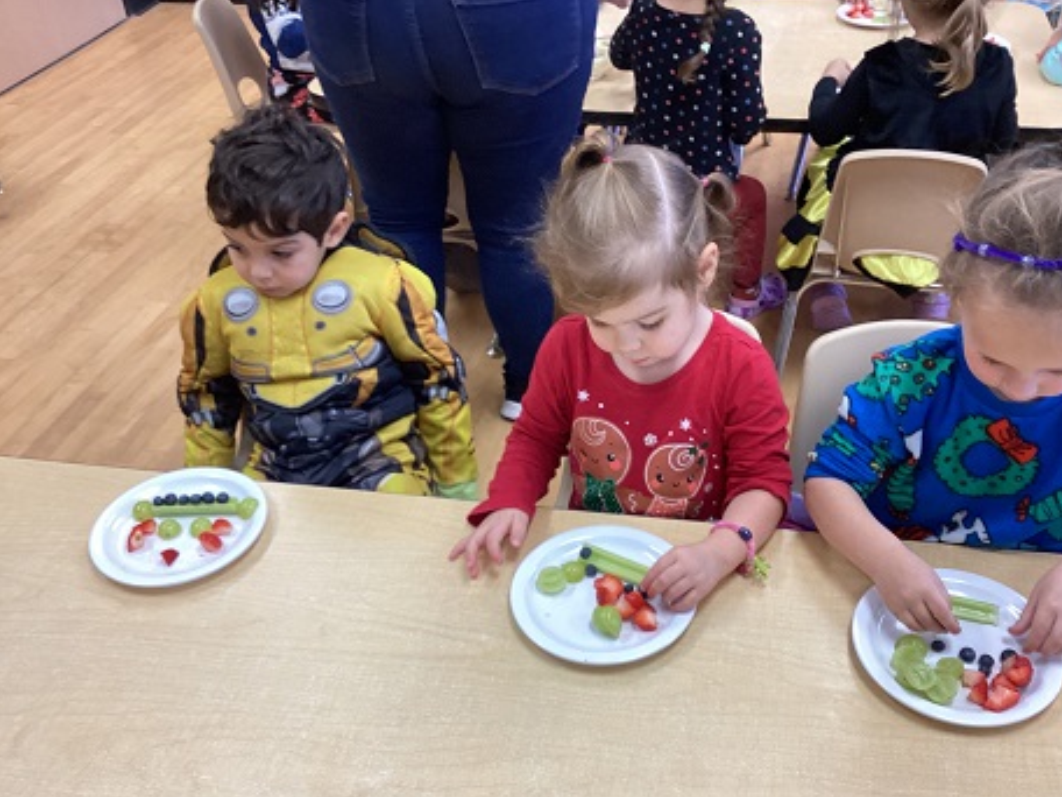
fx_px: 1043
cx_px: 578
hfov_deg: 53.9
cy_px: 432
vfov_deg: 41.8
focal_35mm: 34
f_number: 2.4
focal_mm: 3.3
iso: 125
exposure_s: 1/50
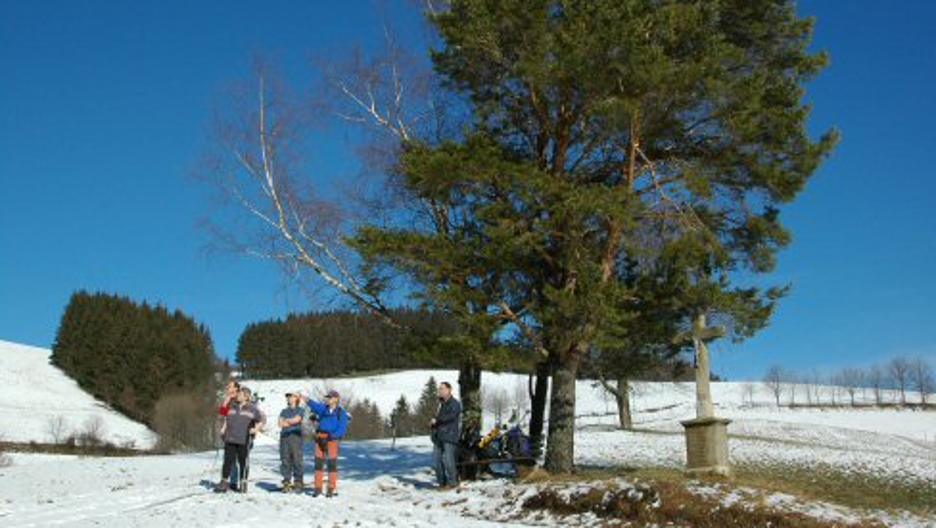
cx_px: 464
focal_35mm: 45
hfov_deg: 45.5
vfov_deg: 26.6
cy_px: 242
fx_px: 1117
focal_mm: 28
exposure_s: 1/500
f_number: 10
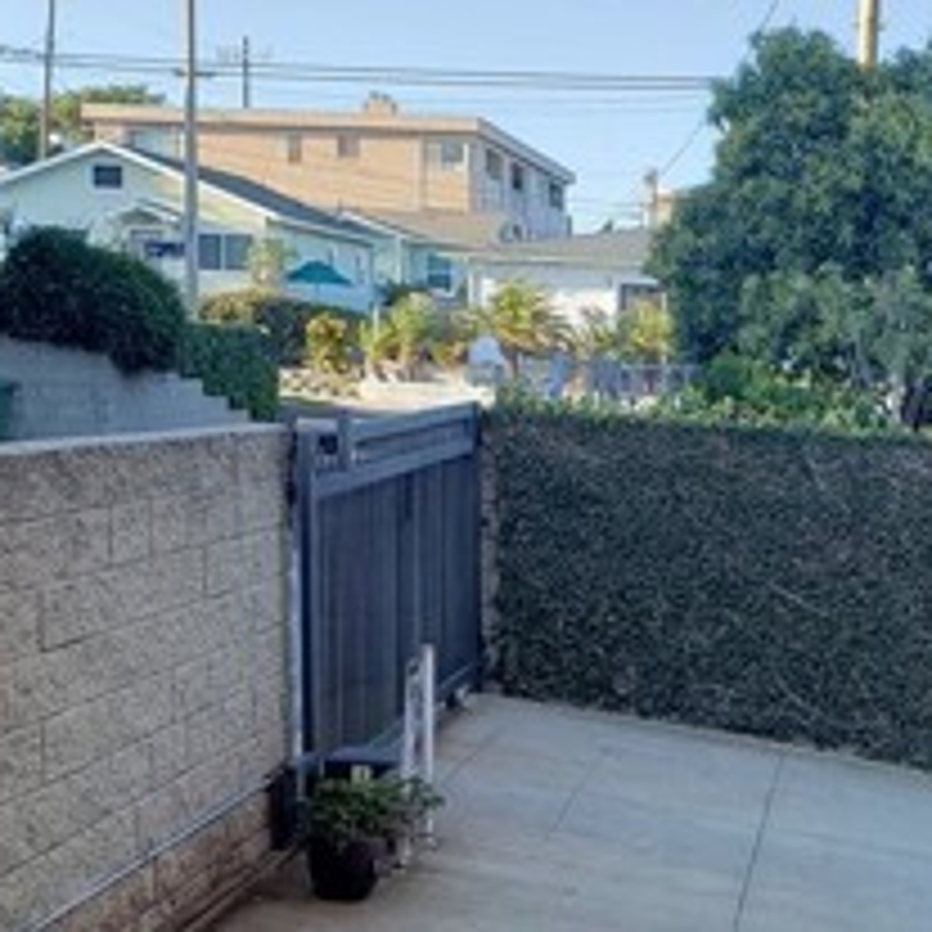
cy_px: 720
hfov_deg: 23.8
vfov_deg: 24.0
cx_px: 801
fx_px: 2163
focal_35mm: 71
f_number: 2.4
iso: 50
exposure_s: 1/259
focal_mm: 4.3
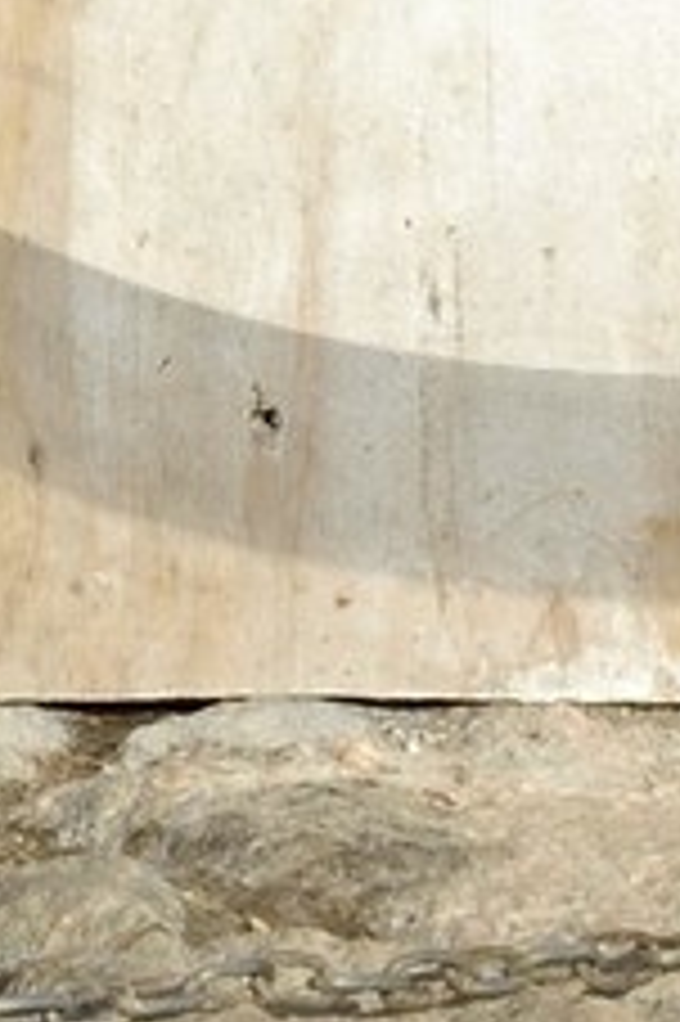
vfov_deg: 1.5
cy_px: -1279
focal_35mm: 1408
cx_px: 694
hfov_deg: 1.0
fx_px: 39951
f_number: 13
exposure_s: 1/320
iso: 200
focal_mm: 200
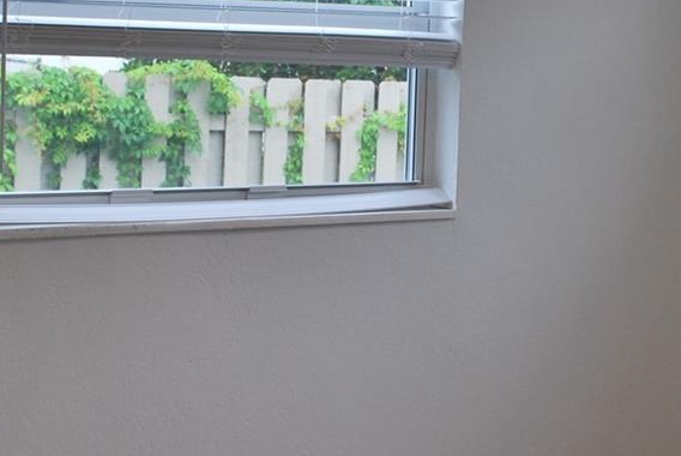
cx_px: 393
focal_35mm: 76
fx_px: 1439
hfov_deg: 26.6
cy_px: 158
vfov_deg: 17.9
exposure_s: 1/80
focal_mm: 18
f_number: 4.5
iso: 200
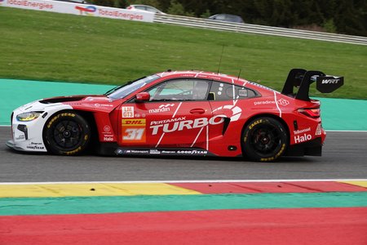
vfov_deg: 11.5
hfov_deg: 17.2
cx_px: 184
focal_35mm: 119
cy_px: 122
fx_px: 1213
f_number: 4
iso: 250
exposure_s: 1/800
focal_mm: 43.48
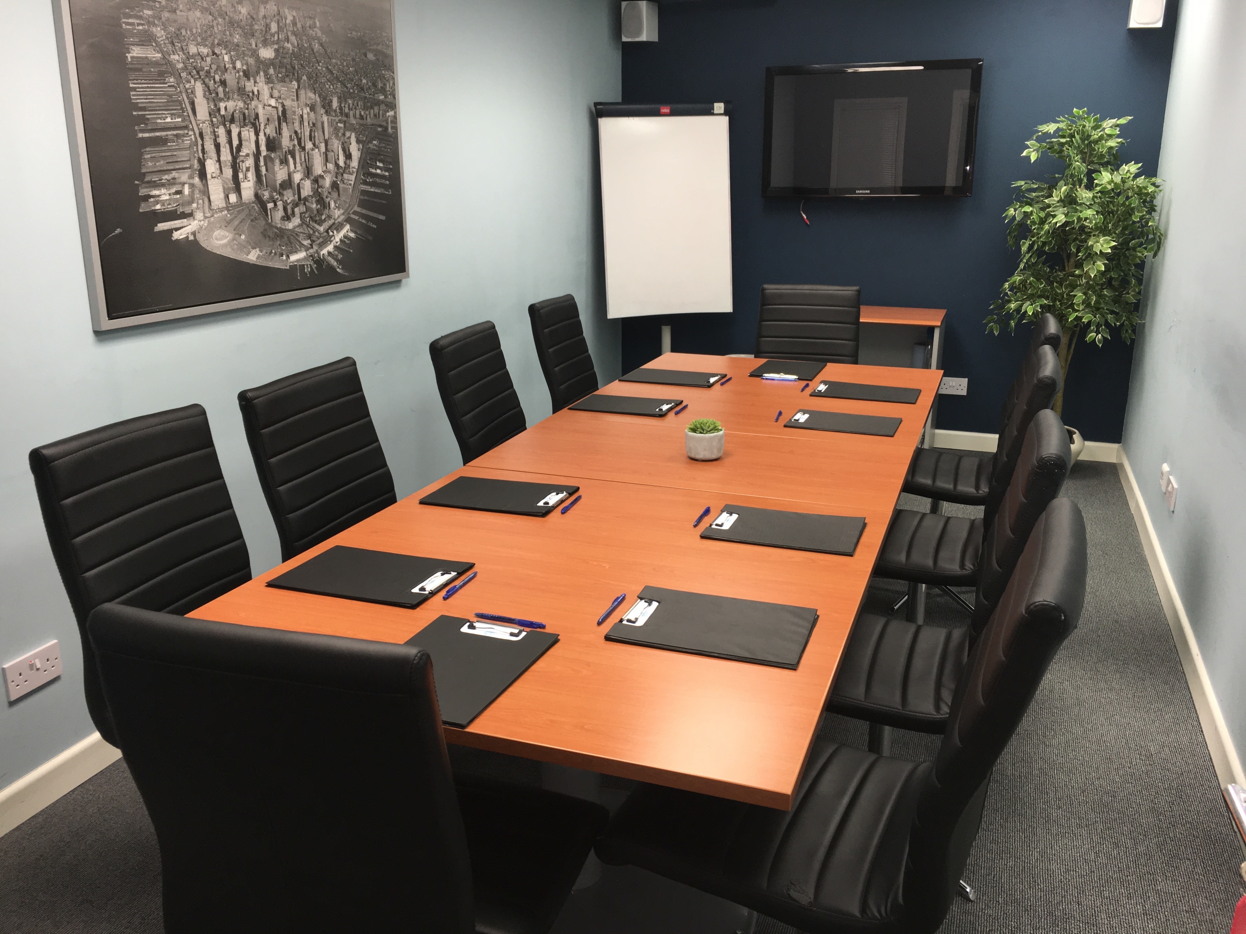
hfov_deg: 61.7
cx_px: 623
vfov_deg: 48.2
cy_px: 467
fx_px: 1044
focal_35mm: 29
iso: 40
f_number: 2.2
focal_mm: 4.15
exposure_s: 1/33
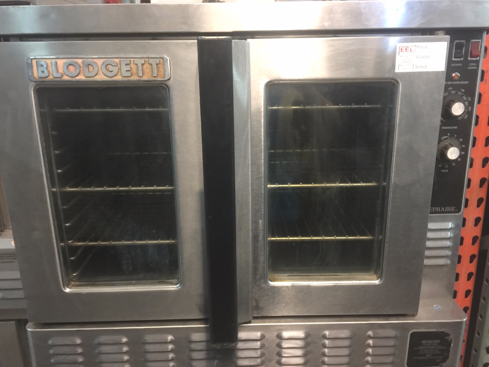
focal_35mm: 29
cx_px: 244
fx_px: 410
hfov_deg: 61.7
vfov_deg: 48.2
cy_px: 184
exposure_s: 1/4
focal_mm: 4.15
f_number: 2.2
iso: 100
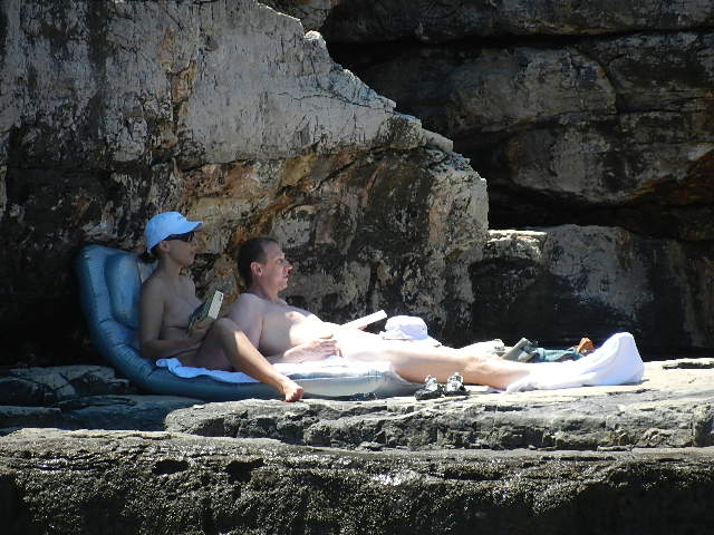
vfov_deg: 3.3
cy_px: 268
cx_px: 357
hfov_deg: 4.4
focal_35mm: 450
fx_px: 9282
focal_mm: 81
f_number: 5.9
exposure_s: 1/400
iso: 160
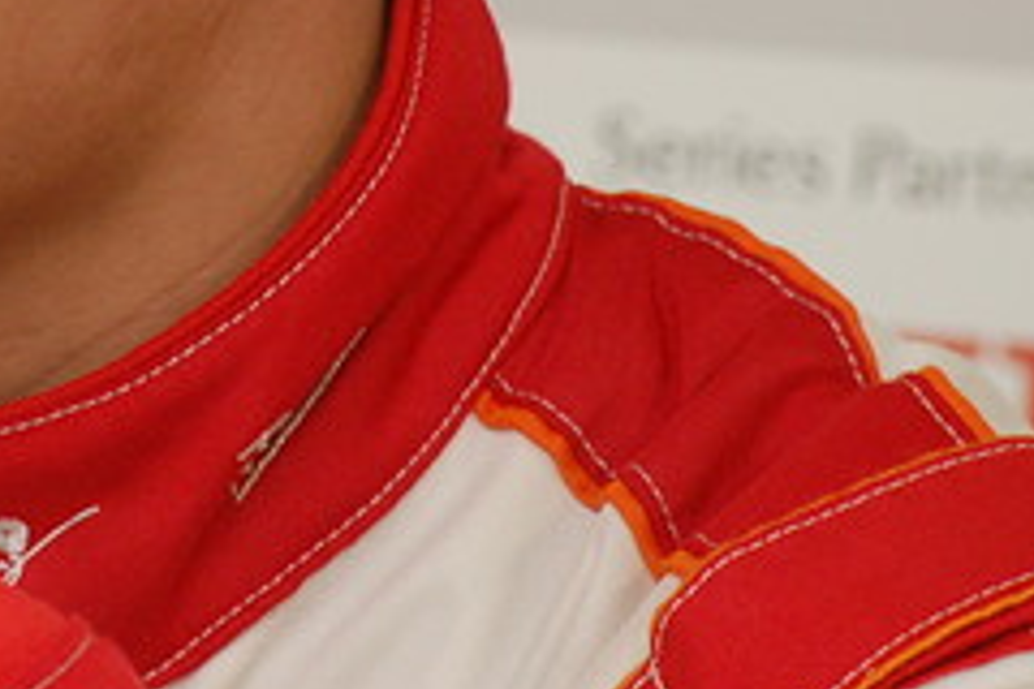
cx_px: -69
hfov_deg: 2.9
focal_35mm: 722
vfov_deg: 1.9
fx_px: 20736
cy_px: -258
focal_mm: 160
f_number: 8
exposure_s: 1/60
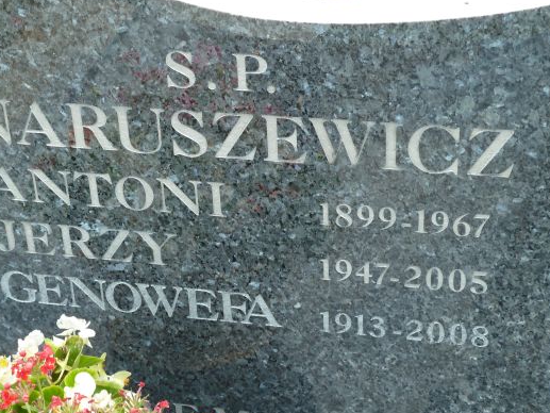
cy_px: 216
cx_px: 226
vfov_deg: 18.9
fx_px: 1240
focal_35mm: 78
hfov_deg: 25.0
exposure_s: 1/50
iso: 80
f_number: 4
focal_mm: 10.3
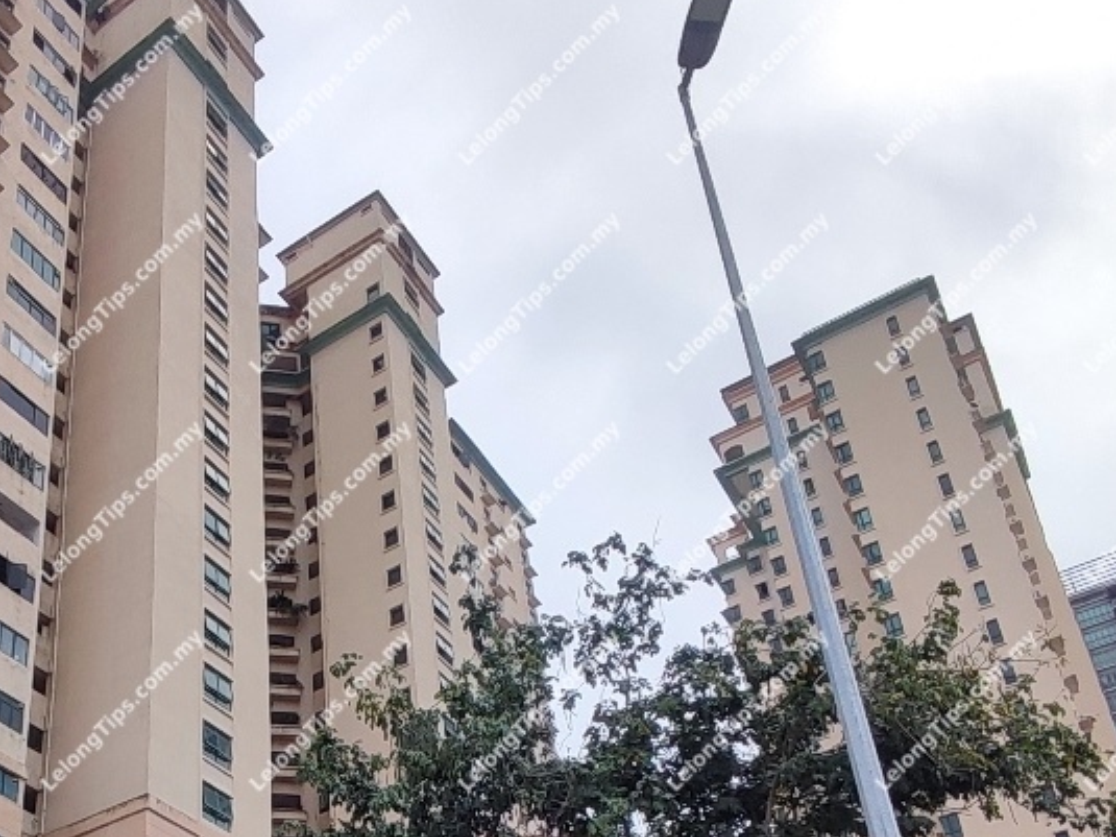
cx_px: 298
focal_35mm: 38
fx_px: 1225
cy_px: 765
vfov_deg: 35.3
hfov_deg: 47.4
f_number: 2.2
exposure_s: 1/3021
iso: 50
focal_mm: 1.65
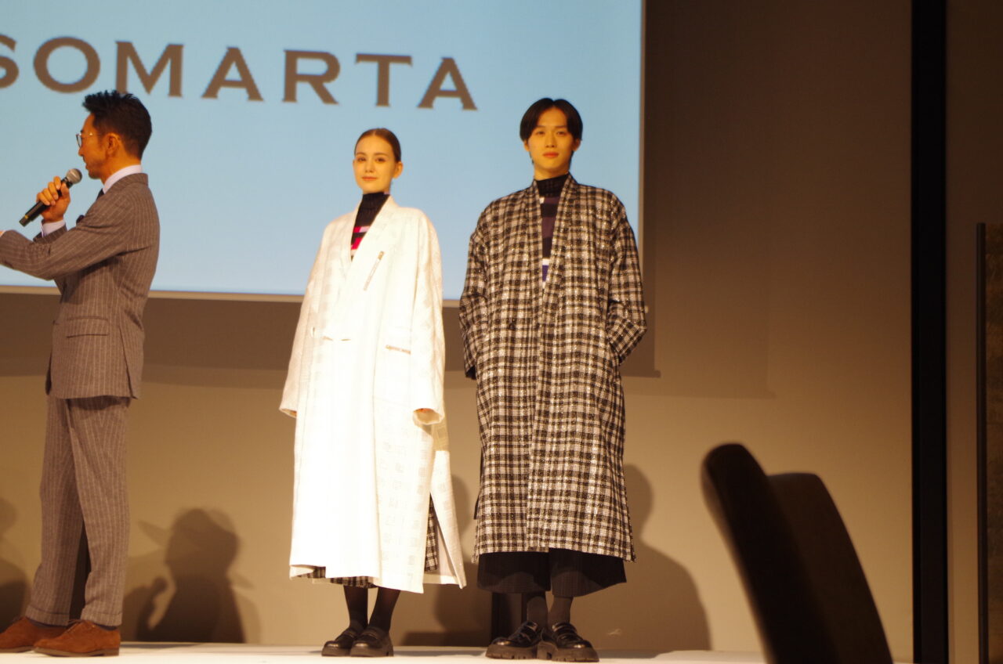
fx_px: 2280
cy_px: 332
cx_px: 502
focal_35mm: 82
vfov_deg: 16.6
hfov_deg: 24.8
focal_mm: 55
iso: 800
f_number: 5.6
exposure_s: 1/50
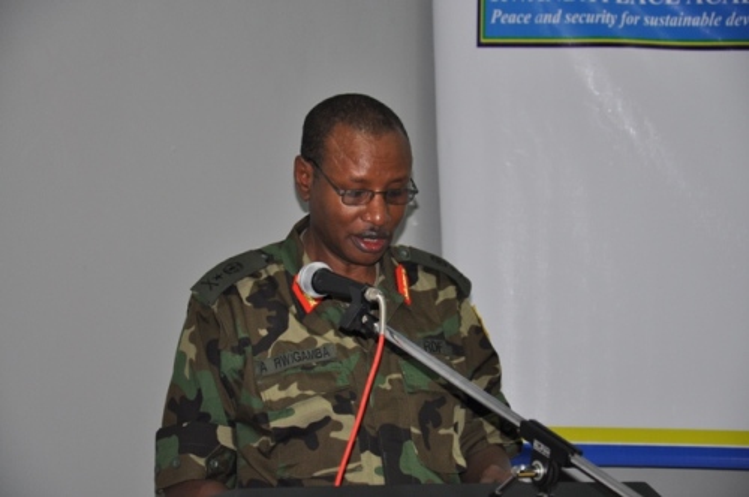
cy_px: 248
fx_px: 2338
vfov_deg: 12.1
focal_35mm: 112
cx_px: 374
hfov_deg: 18.2
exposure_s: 1/60
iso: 500
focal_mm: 75
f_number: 5.3
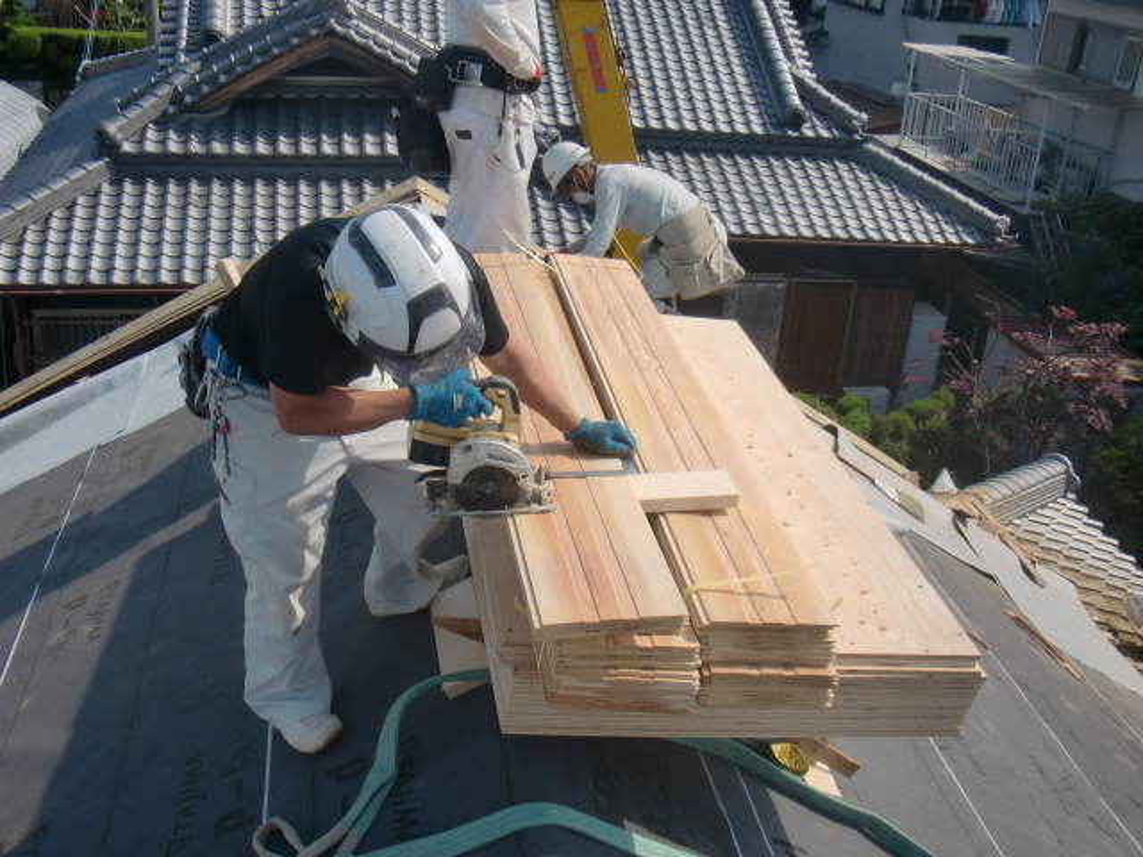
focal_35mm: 38
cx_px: 572
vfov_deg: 37.7
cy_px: 428
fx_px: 1255
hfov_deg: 49.0
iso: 64
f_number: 3.9
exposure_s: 1/800
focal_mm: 6.66
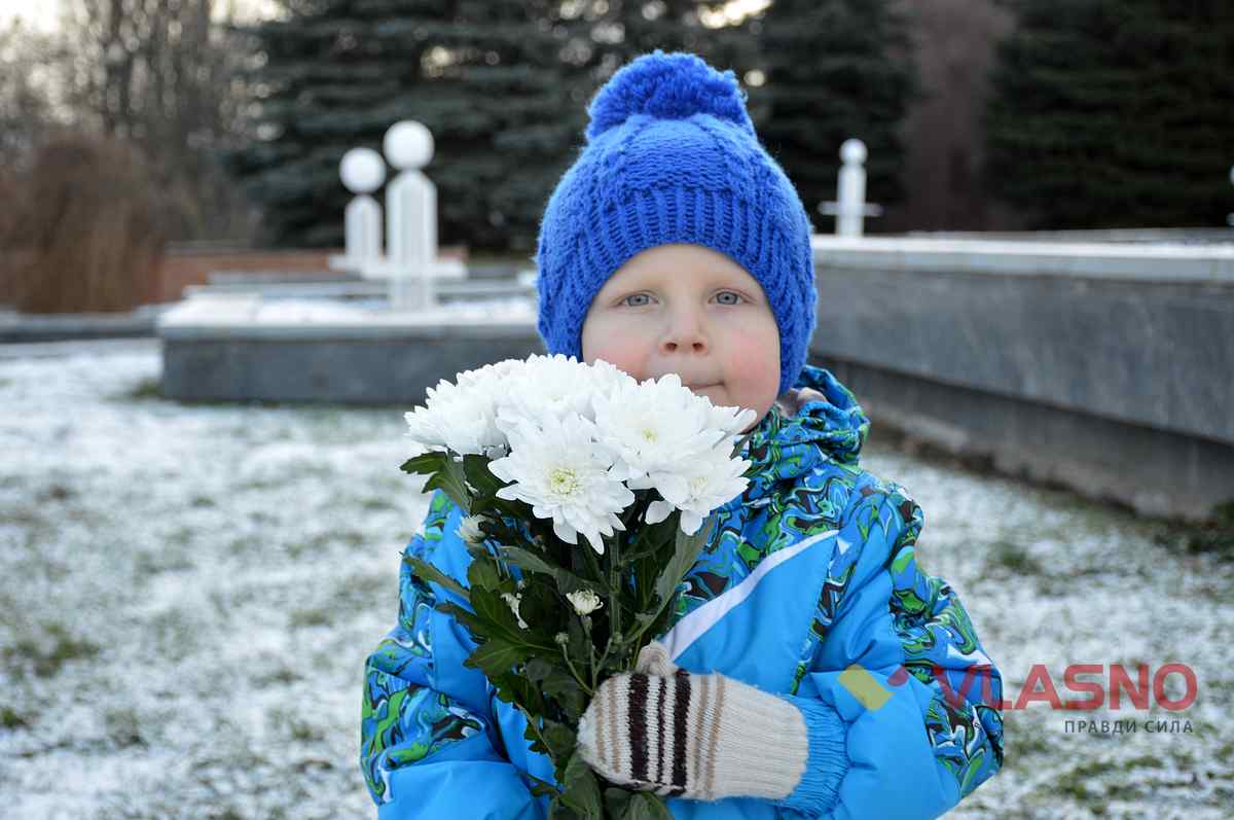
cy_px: 410
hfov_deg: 33.4
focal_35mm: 60
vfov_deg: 22.6
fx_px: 2054
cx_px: 617
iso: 200
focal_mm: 40
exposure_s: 1/125
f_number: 5.6
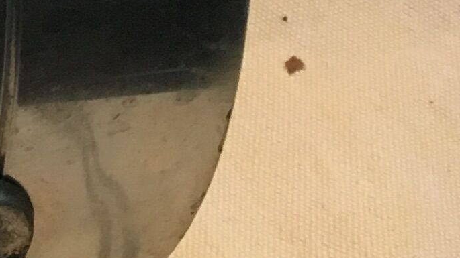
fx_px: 2268
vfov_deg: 6.4
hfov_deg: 9.6
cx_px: -819
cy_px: -125
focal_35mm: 186
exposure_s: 1/33
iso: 50
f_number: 2.2
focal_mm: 4.15
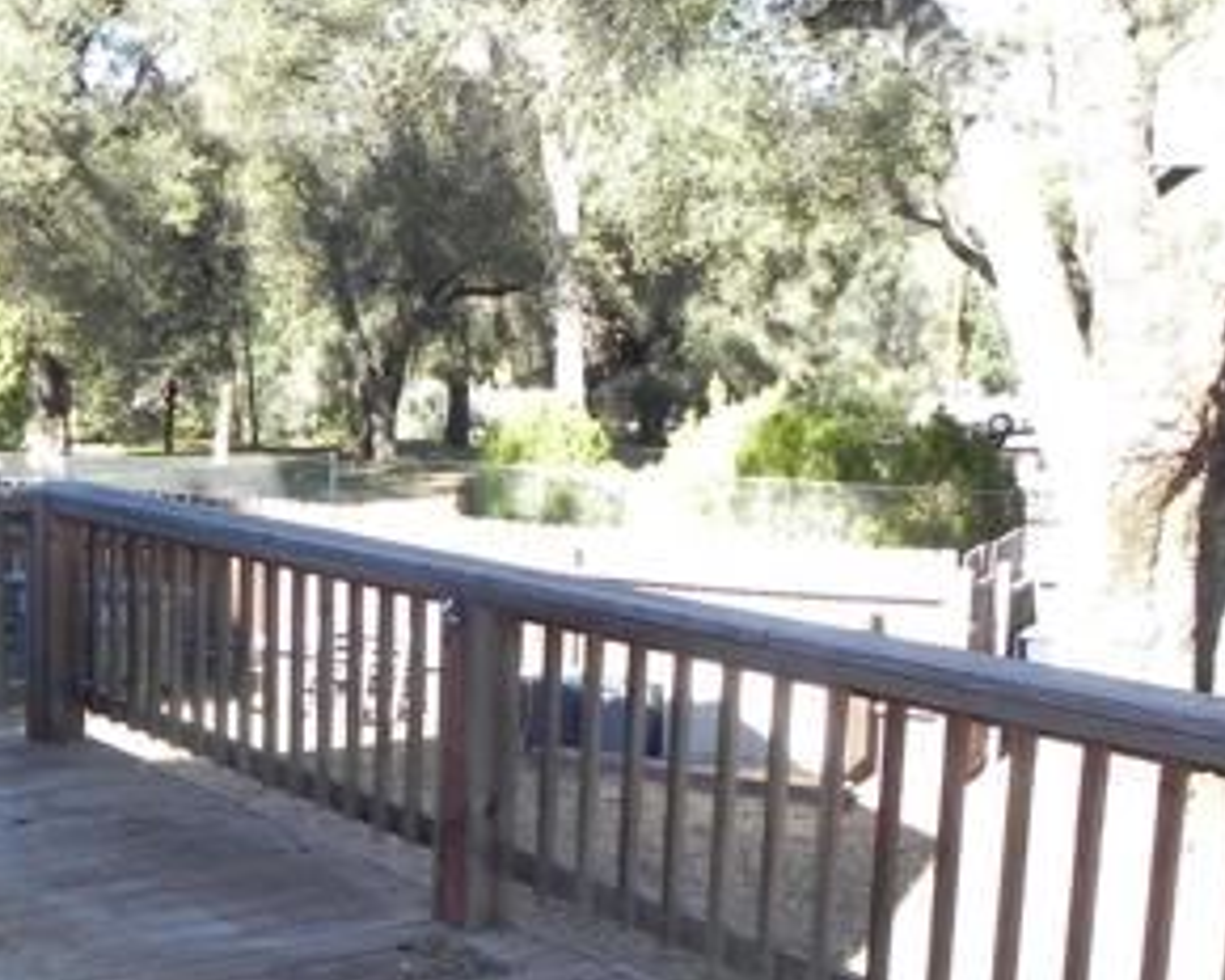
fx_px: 2030
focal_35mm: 56
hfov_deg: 32.6
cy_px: 718
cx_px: 228
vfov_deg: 26.8
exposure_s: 1/113
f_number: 4.5
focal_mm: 4.6
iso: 160
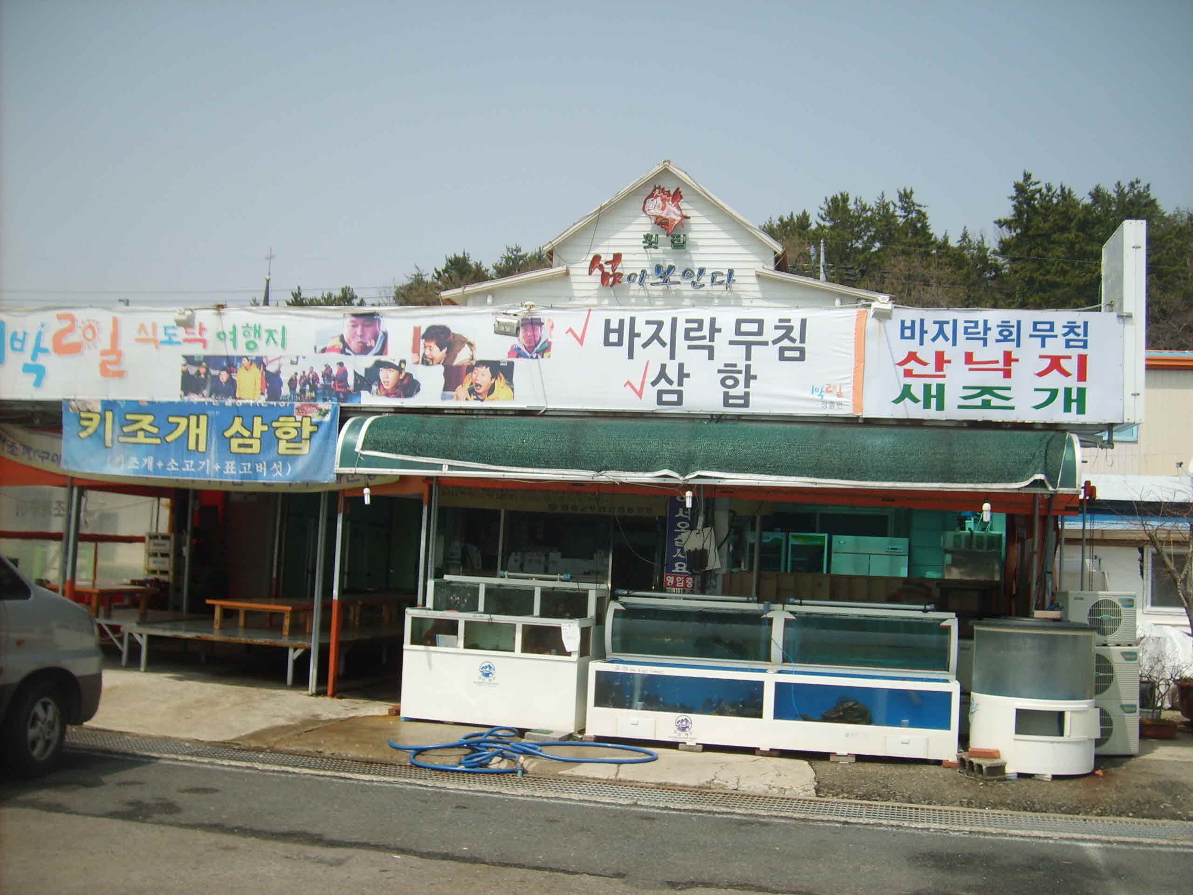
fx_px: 1206
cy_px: 448
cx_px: 596
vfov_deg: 40.7
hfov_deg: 52.6
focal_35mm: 35
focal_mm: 5.8
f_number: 7.1
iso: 50
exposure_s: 1/250
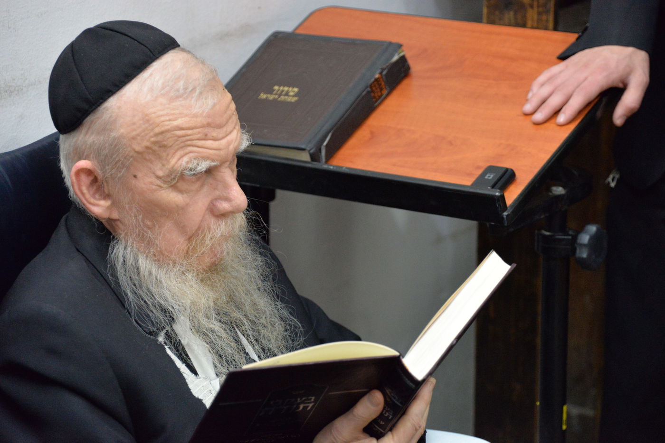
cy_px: 222
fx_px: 2586
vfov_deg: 9.8
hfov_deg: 14.7
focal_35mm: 140
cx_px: 332
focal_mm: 140
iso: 6400
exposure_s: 1/125
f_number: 5.6
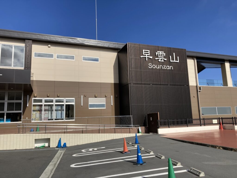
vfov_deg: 49.7
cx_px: 118
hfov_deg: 63.4
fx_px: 192
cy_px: 89
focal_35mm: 28
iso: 20
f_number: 1.8
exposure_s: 1/3436
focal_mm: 3.99
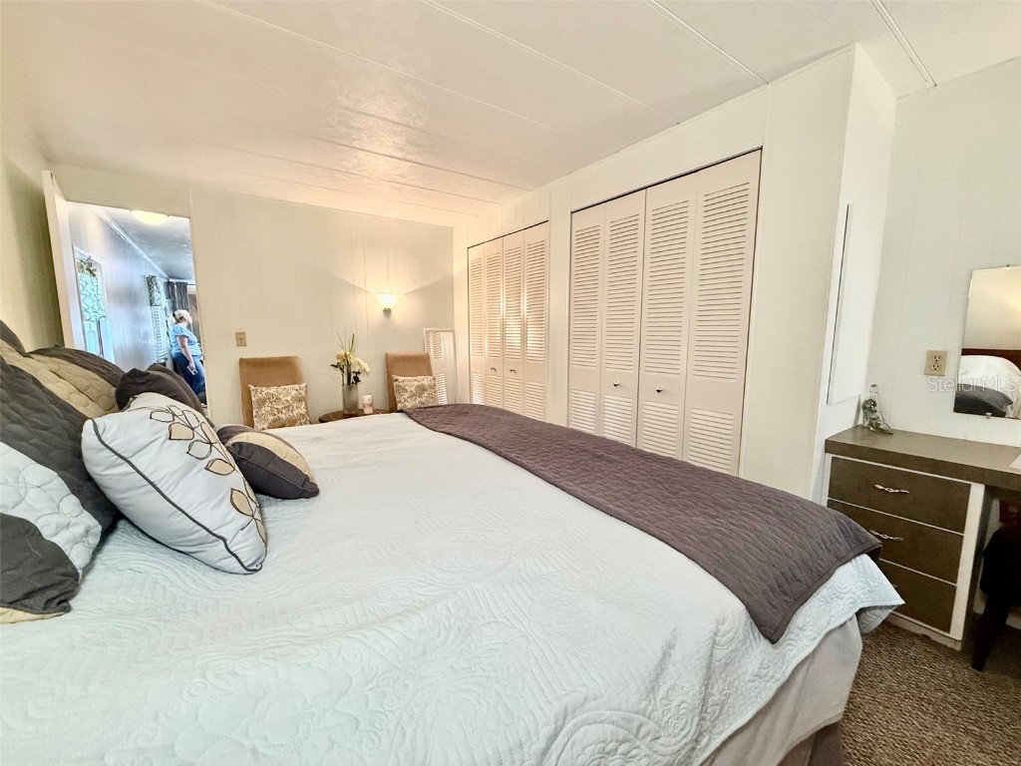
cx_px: 510
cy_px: 383
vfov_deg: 85.7
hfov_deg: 102.1
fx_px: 413
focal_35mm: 14
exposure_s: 1/60
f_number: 2.2
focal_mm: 2.22
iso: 320
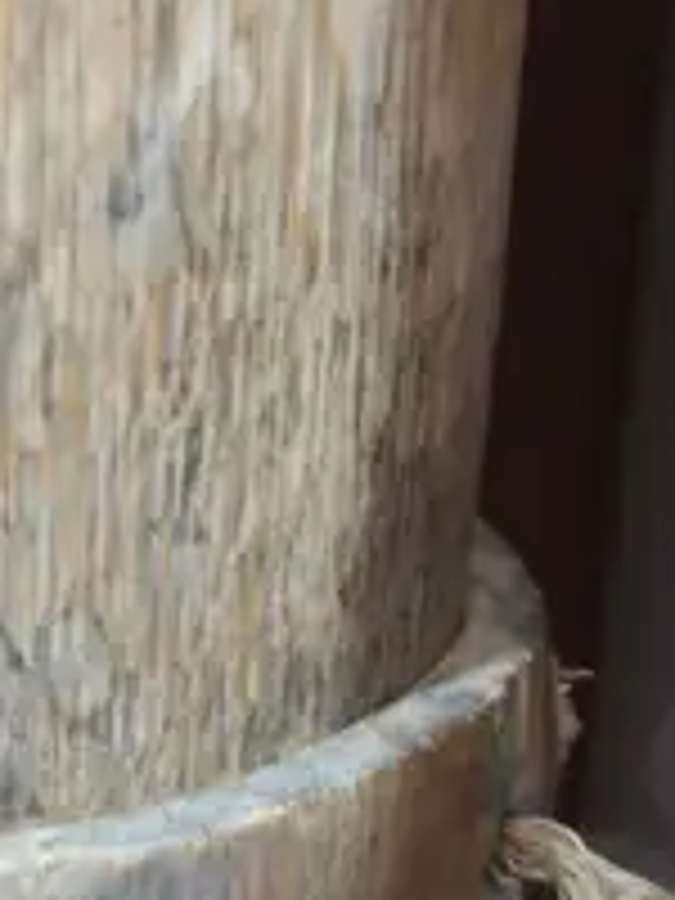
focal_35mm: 225
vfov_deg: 8.4
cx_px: 74
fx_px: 5850
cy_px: 1670
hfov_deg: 6.6
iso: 2000
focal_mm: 22
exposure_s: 1/60
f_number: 4.7
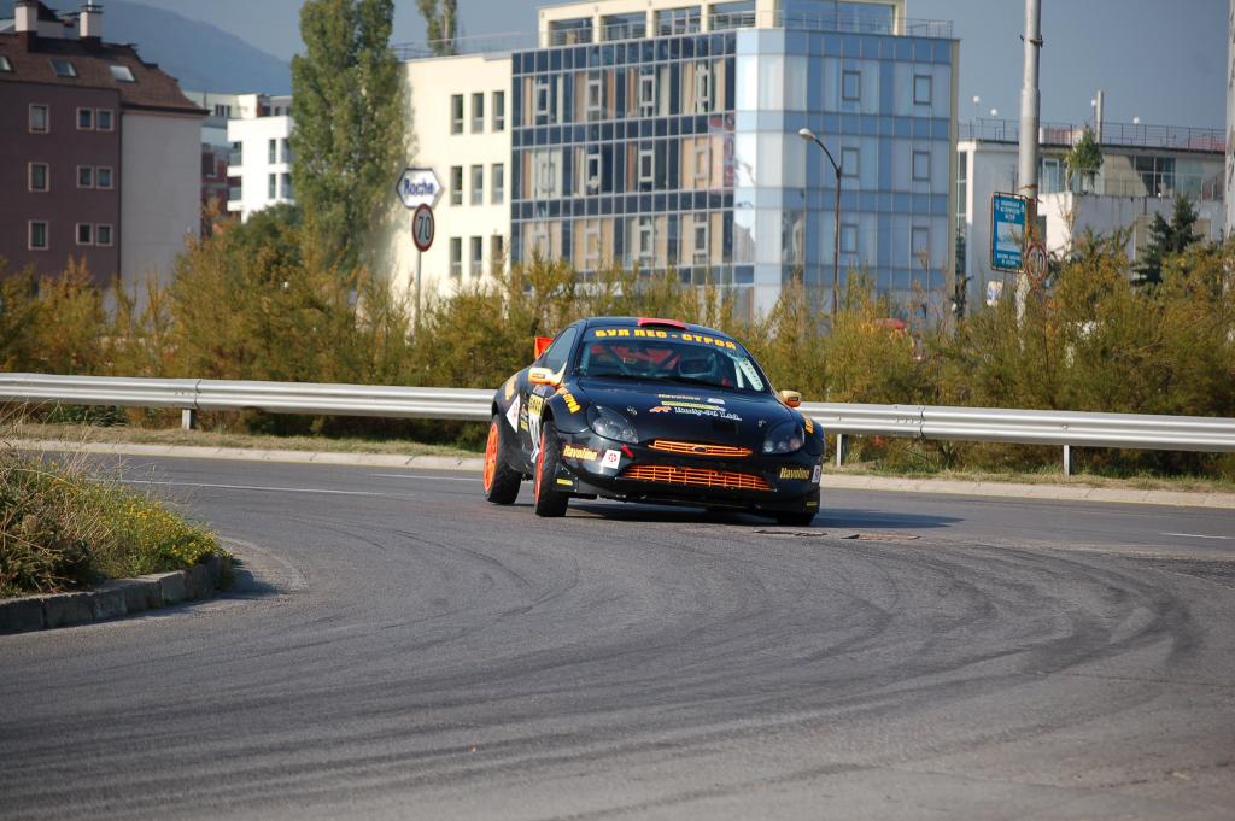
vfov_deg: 8.7
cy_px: 410
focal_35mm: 158
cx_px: 618
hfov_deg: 13.1
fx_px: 5399
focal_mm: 105
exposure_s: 1/1250
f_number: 4.8
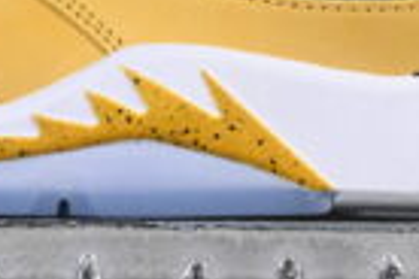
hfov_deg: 6.3
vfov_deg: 4.2
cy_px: -158
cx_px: 234
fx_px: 3782
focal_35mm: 325
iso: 160
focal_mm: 50
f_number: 8
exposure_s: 1/80
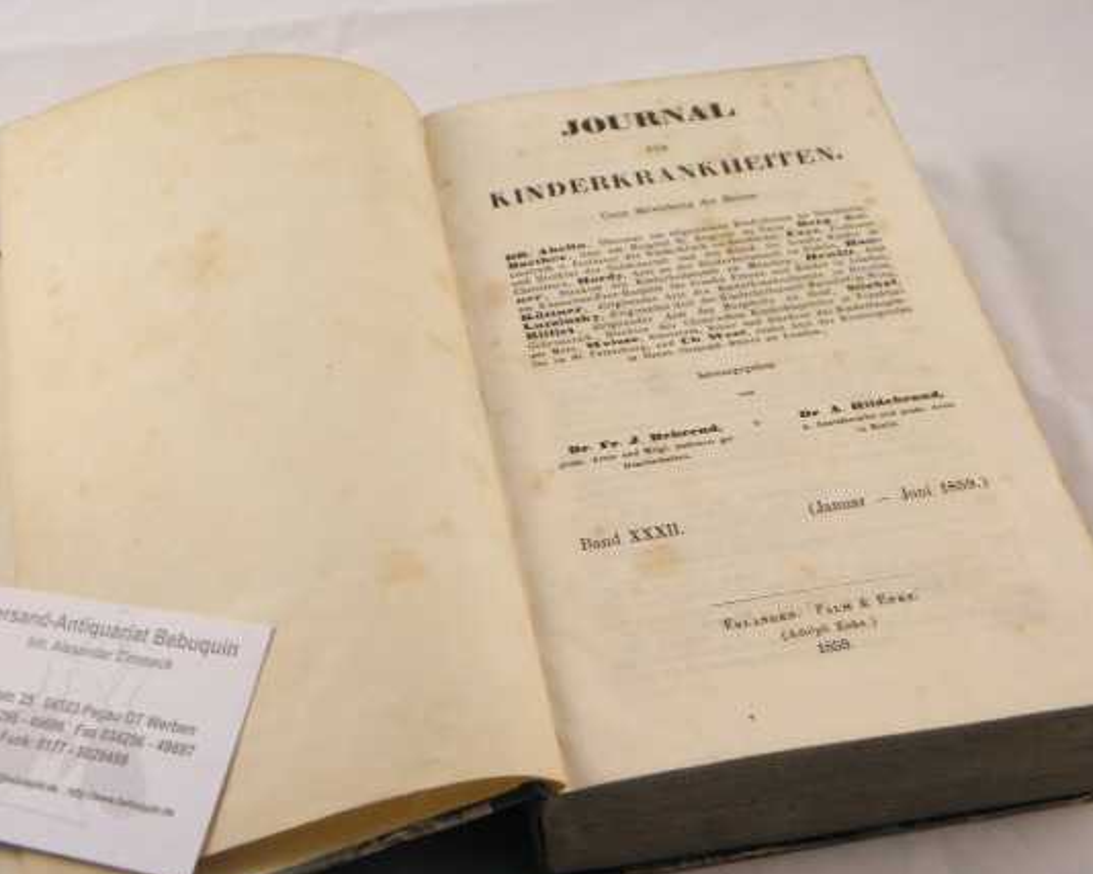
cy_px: 473
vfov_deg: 27.6
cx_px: 522
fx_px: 1779
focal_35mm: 55
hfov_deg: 34.2
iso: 100
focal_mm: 8.6
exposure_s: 1/50
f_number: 3.9
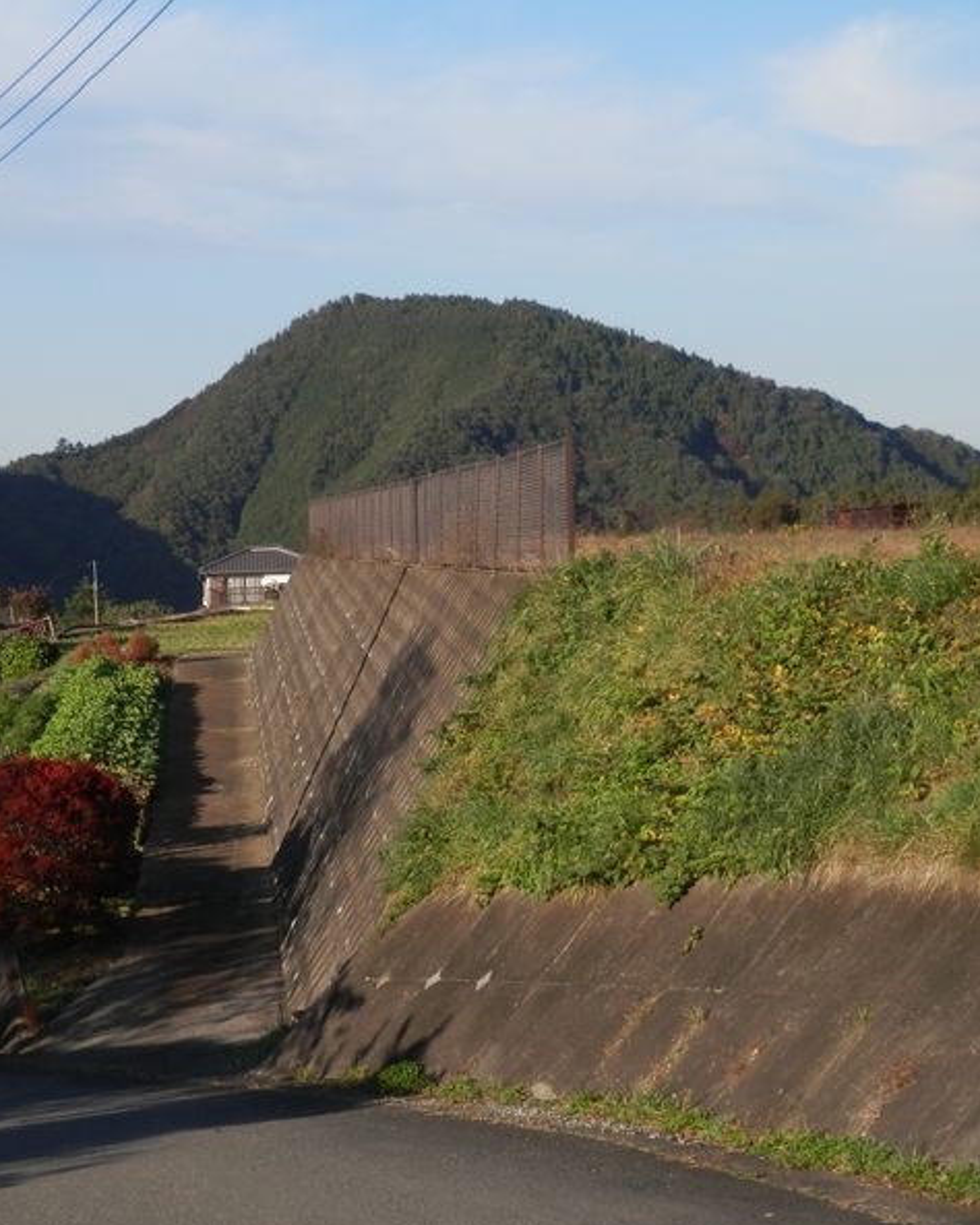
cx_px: 292
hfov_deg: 19.3
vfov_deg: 24.1
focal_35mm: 79
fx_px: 2866
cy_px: 618
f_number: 4.2
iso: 80
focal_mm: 10.8
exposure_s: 1/500
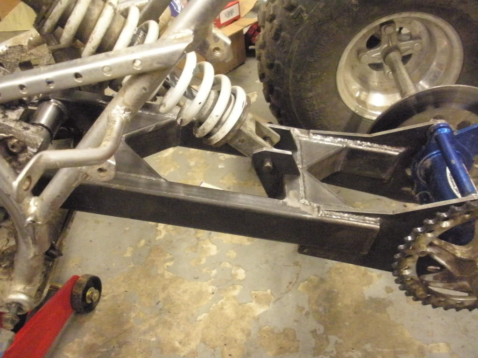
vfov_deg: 39.7
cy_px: 179
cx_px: 239
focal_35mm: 36
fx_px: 497
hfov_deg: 51.4
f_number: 3.5
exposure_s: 1/31
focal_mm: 6.3
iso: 1600
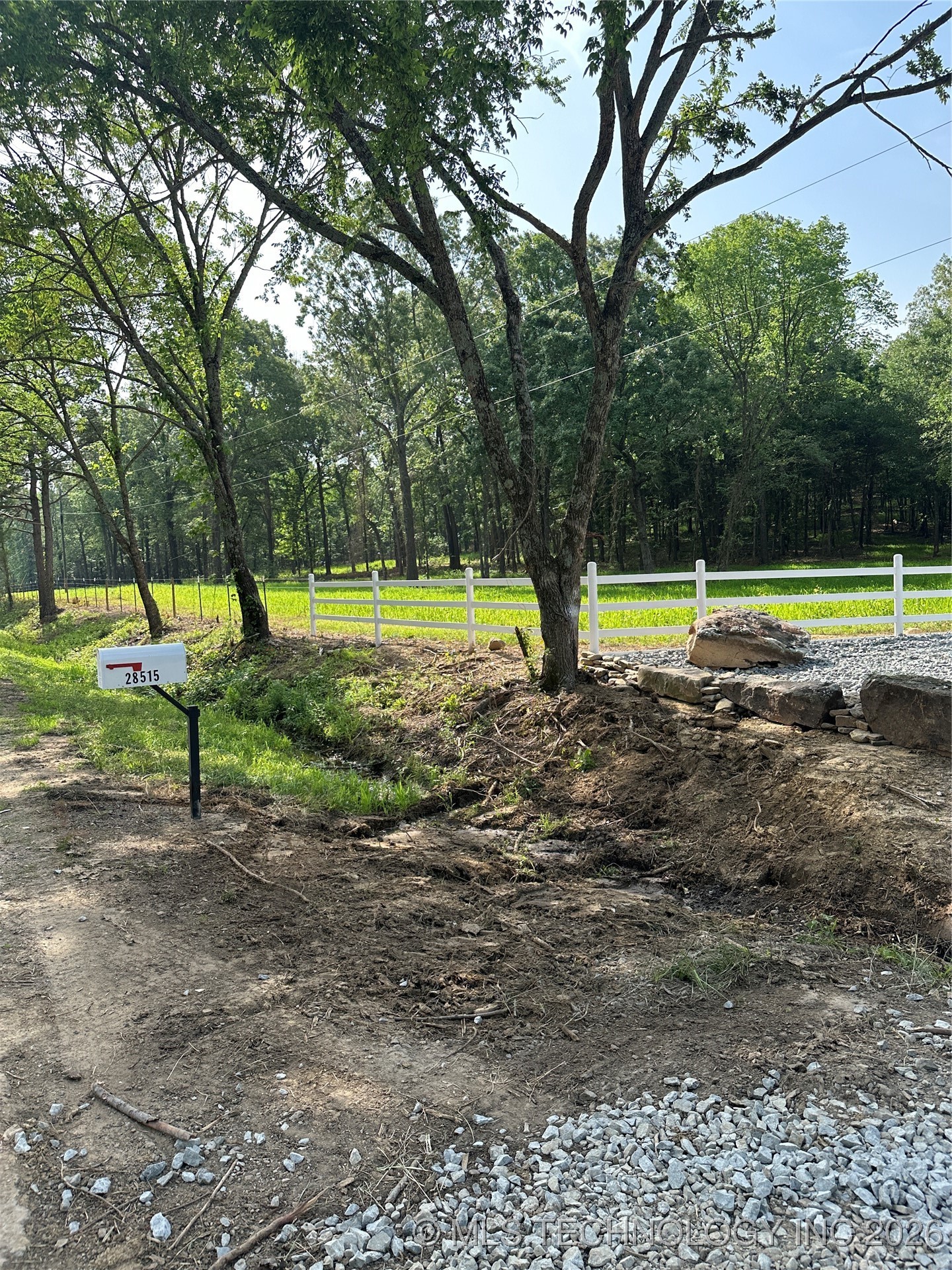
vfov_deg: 71.6
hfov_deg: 56.8
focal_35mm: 24
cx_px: 476
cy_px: 635
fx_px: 880
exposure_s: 1/1289
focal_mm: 6.86
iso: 80
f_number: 1.78
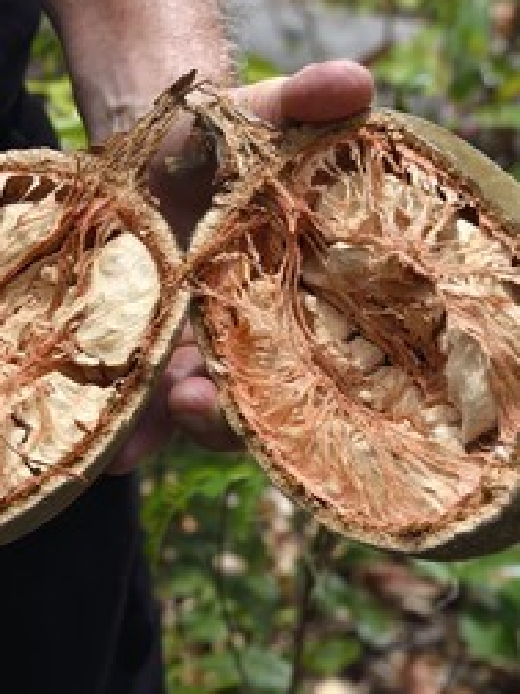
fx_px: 1863
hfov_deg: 15.8
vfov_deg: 21.1
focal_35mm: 93
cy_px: 322
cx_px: 88
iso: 200
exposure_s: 1/200
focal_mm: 58
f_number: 9
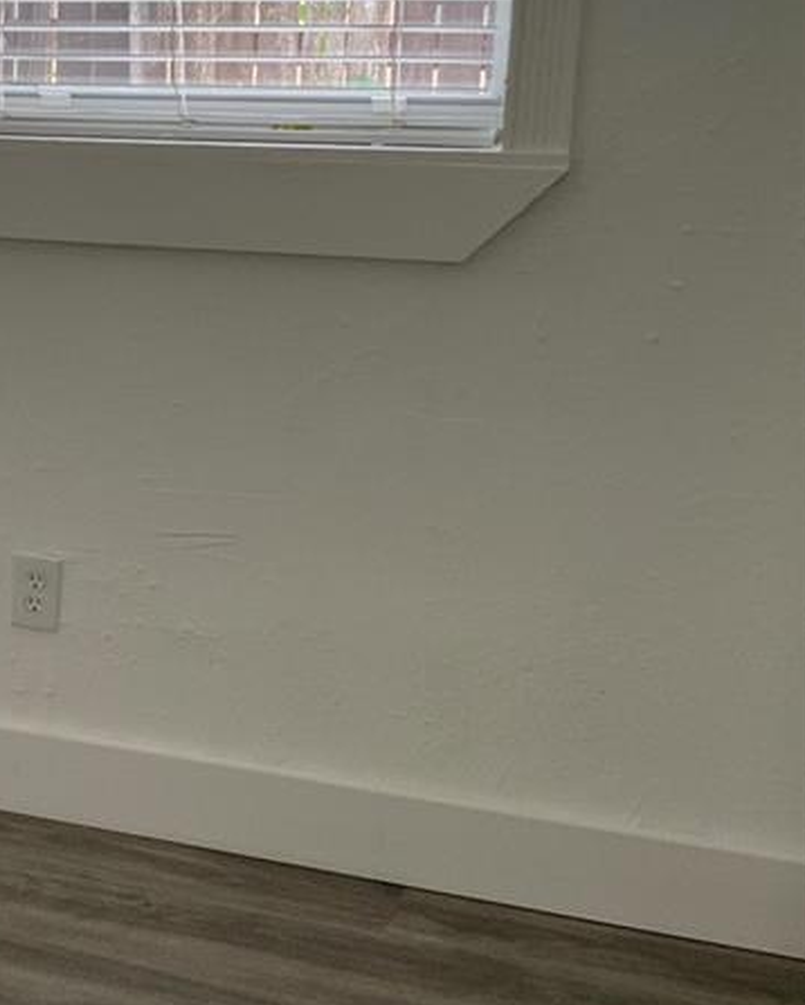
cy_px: 436
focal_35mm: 76
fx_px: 2262
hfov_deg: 18.9
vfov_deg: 25.0
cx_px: -200
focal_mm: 3
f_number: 1.8
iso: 50
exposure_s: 1/120
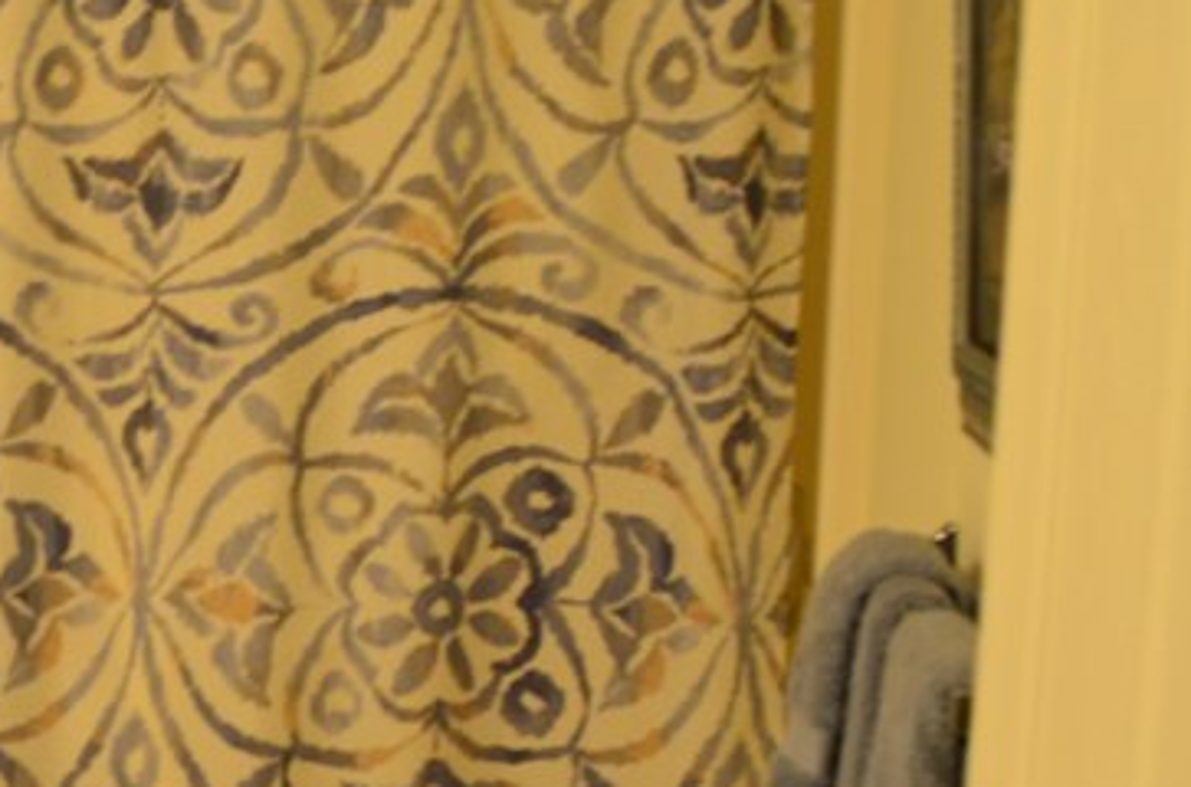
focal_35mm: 81
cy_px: 546
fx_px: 2673
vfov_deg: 16.7
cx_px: -349
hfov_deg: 22.5
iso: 450
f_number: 8
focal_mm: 18
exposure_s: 1/15
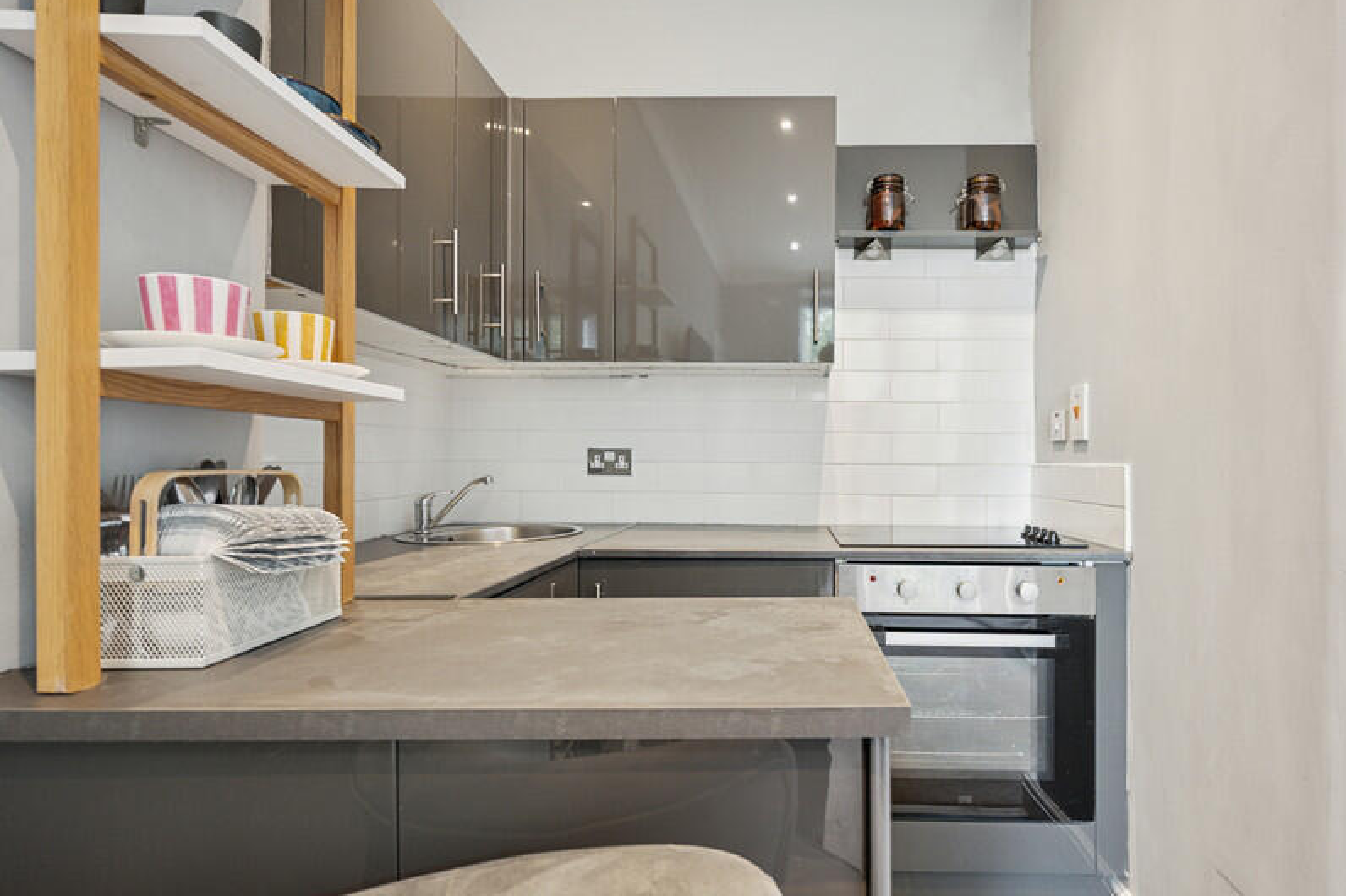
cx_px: 771
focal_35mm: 18
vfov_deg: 67.2
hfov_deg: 89.4
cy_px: 484
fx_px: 673
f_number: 7.1
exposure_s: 1/6
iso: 1000
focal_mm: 14
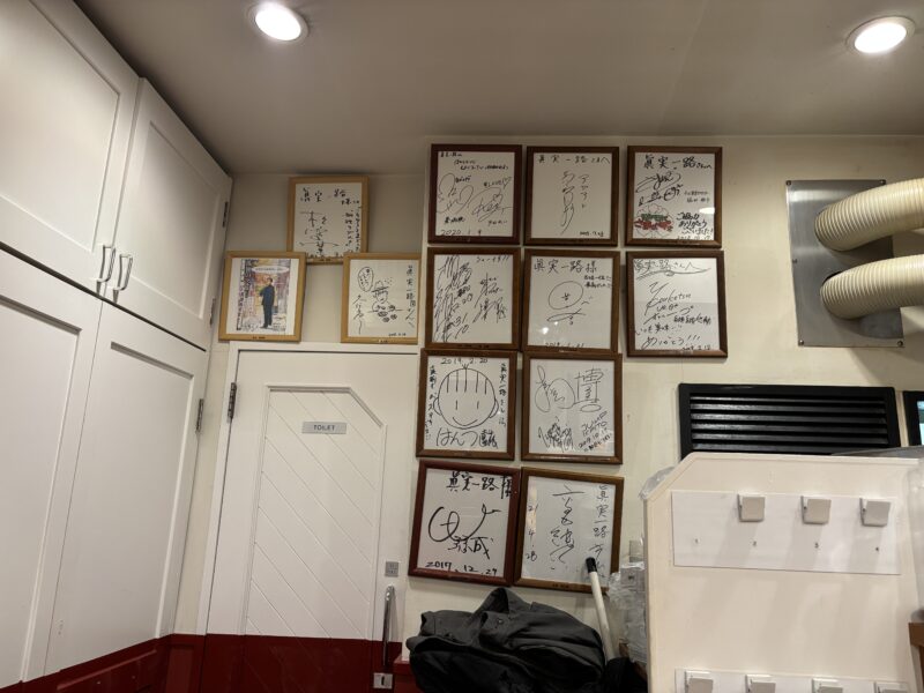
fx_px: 694
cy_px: 346
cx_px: 462
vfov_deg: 53.1
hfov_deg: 67.3
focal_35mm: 26
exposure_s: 1/50
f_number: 1.6
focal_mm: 5.96
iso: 160
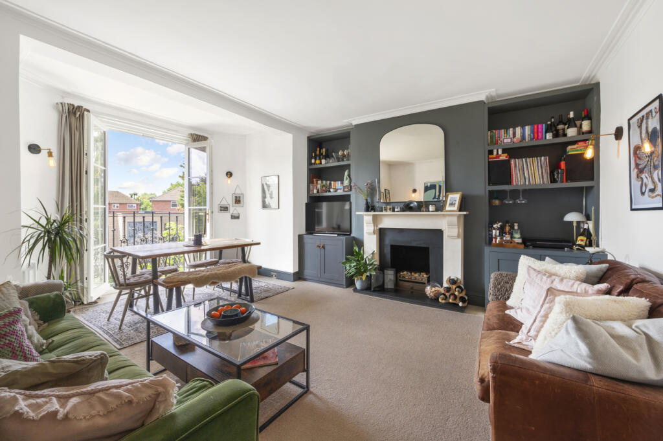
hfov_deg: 104.3
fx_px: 258
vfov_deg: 81.1
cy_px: 220
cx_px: 332
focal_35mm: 14
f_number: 16
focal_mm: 14
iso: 200
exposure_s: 1/1.25
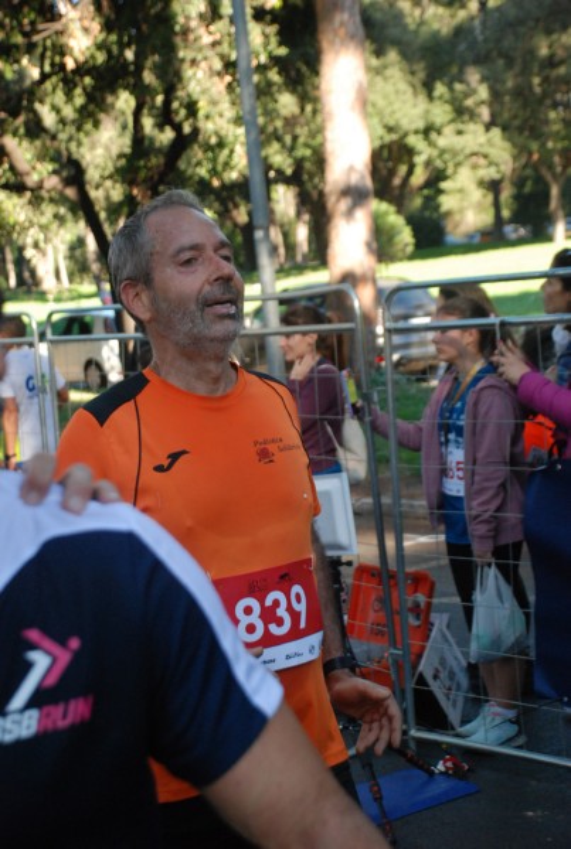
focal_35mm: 75
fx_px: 1775
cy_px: 424
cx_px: 286
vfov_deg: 26.9
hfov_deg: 18.3
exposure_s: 1/500
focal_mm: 50
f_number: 5
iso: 1000
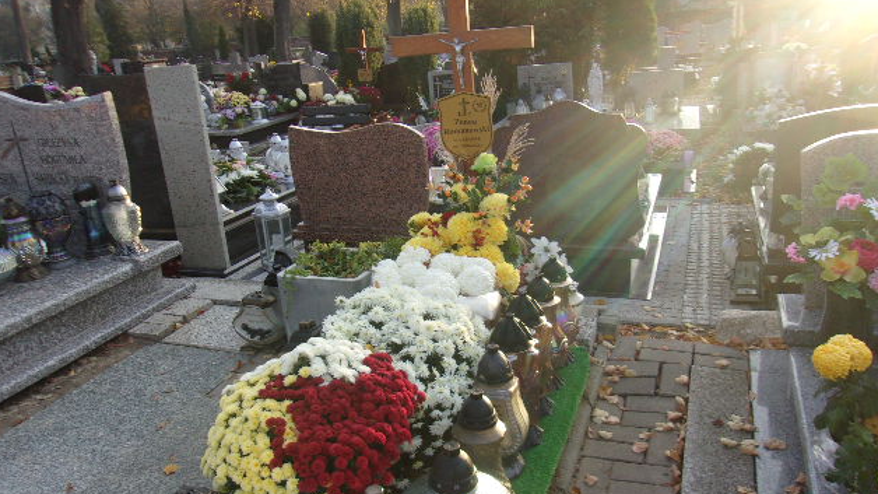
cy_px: 277
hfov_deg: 64.3
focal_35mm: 30
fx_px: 698
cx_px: 433
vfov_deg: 38.9
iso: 80
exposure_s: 1/150
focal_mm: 4.9
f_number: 3
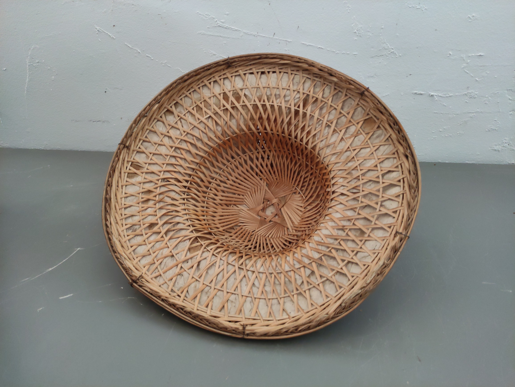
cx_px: 258
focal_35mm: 25
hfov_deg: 69.4
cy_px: 194
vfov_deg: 54.9
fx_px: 372
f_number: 1.89
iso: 470
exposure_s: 1/50
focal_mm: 5.43
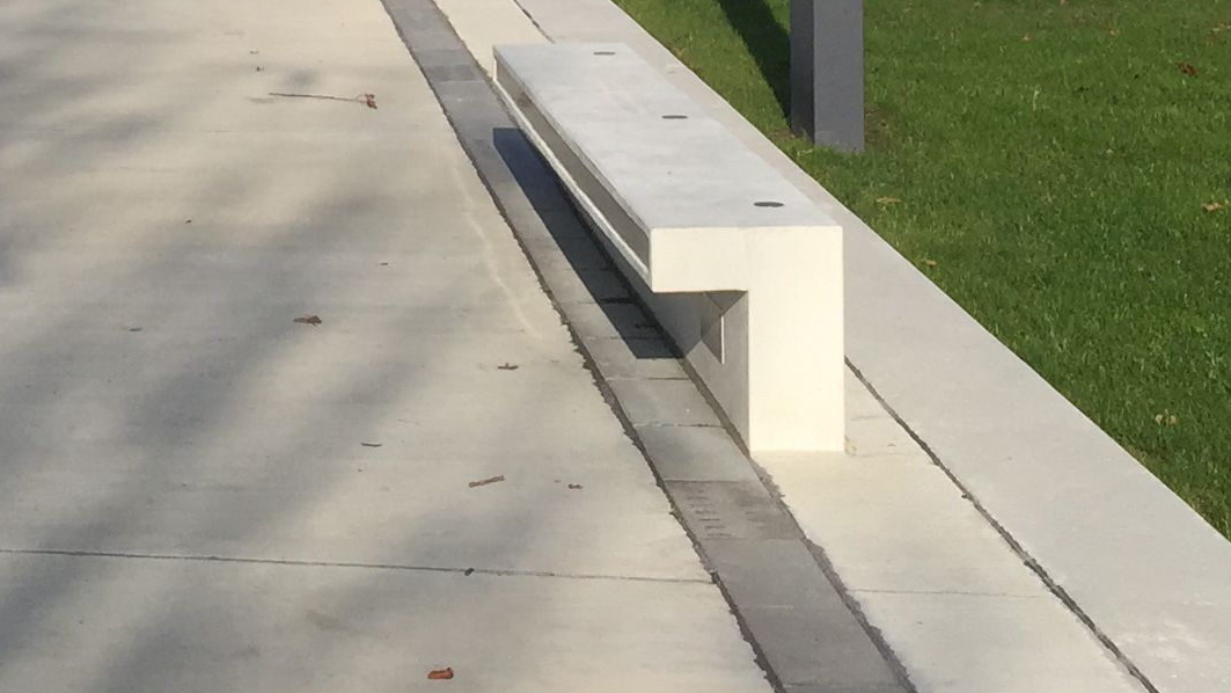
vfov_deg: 11.7
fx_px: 3166
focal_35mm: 97
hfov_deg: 21.9
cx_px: 368
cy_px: -499
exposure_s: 1/2083
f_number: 2.2
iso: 32
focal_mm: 4.15
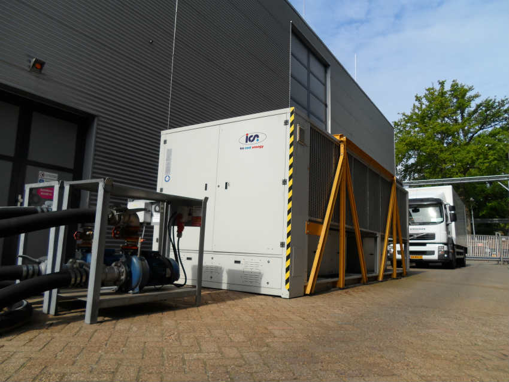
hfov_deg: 69.4
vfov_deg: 54.9
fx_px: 368
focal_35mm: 25
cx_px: 254
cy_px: 191
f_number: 2.5
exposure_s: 1/1500
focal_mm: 4.5
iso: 80
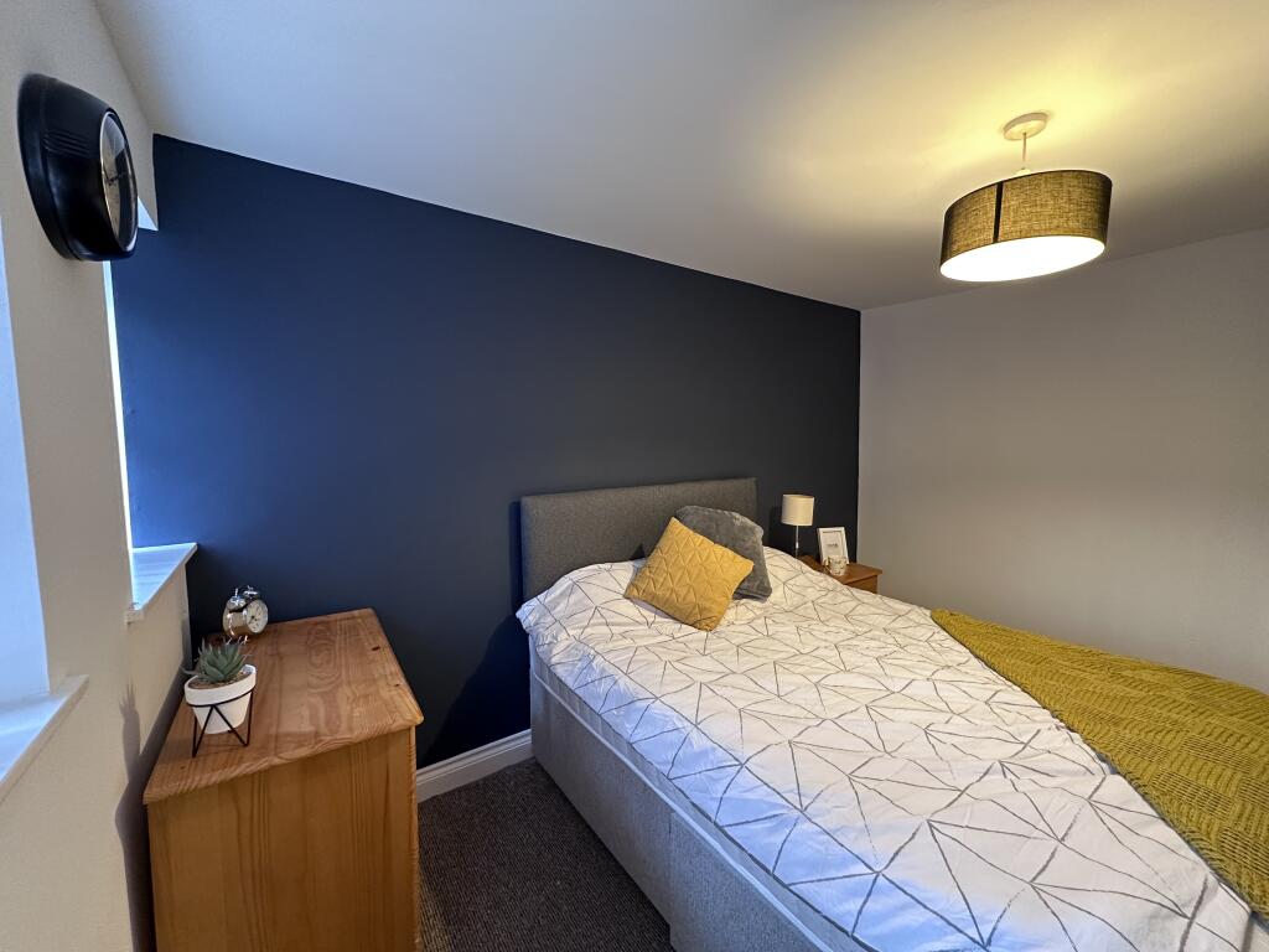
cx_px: 634
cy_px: 476
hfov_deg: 102.1
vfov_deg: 85.7
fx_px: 513
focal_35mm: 14
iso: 400
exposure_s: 1/50
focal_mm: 2.22
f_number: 2.2
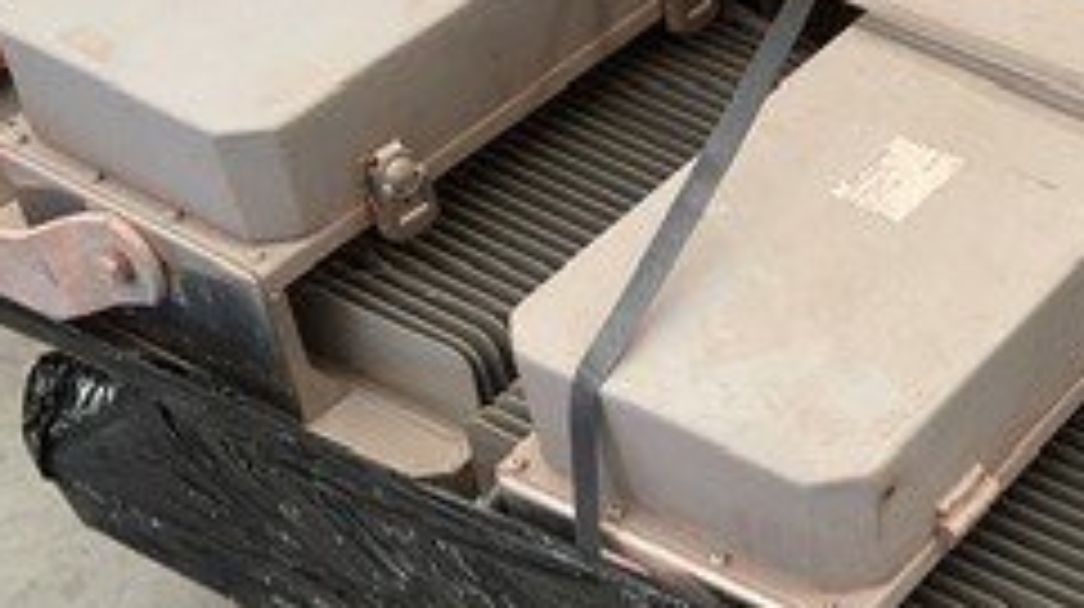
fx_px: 2412
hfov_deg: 23.8
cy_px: 450
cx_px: 1174
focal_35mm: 84
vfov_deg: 14.3
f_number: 1.8
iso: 64
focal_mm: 3
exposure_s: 1/60
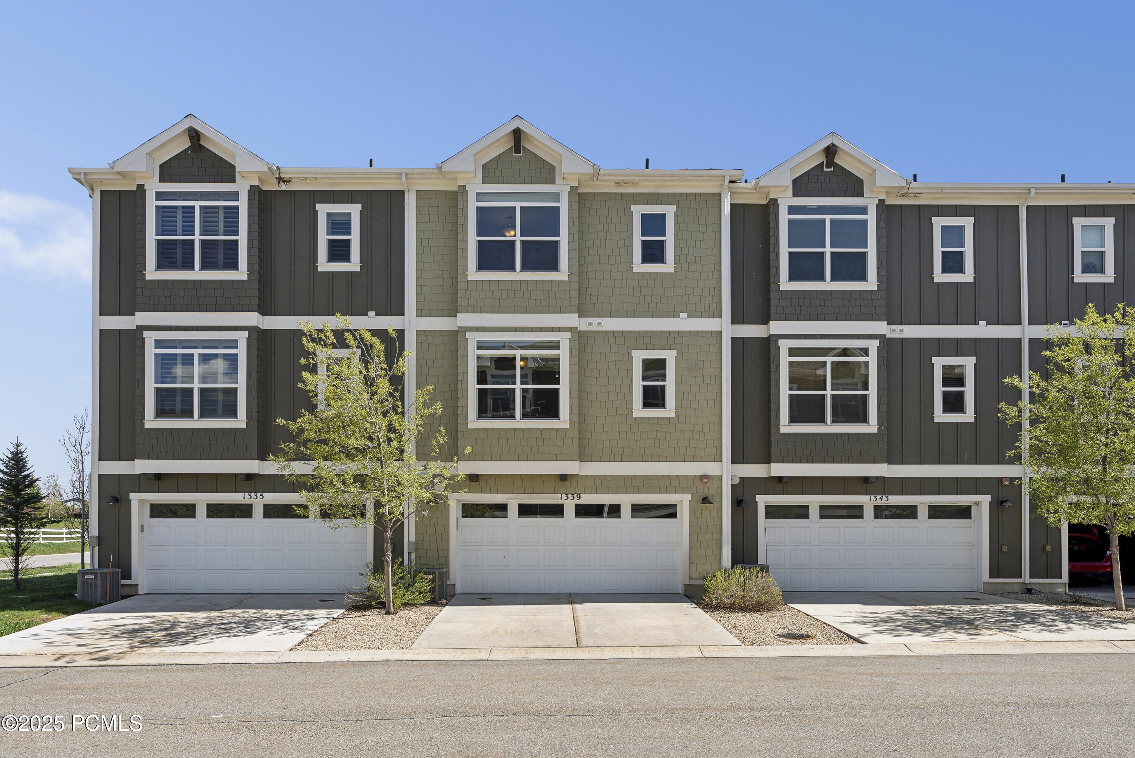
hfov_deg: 73.7
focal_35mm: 24
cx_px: 568
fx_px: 757
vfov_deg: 53.2
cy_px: 379
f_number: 9
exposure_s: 1/250
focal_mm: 24
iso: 160
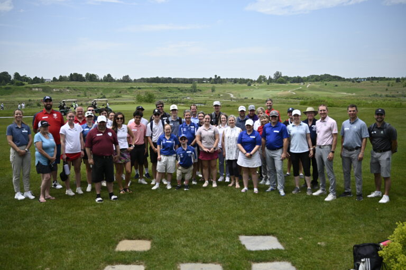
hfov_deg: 56.5
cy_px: 135
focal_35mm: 34
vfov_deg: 39.4
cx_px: 203
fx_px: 378
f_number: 4
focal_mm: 33.5
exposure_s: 1/800
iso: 100
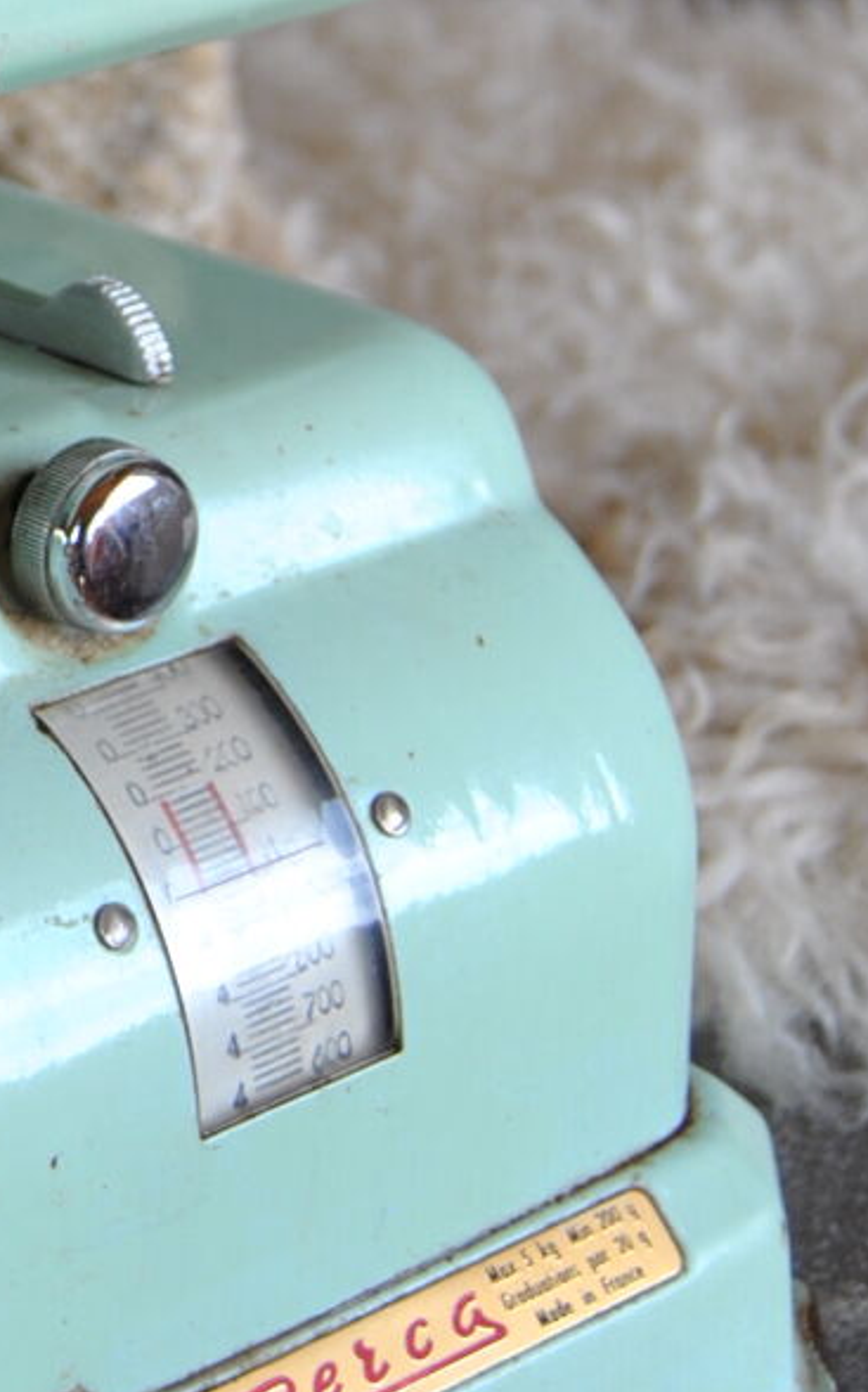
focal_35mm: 121
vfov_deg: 17.1
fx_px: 4584
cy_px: 260
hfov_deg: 10.5
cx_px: -388
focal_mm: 24
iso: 200
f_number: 3.8
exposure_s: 1/60
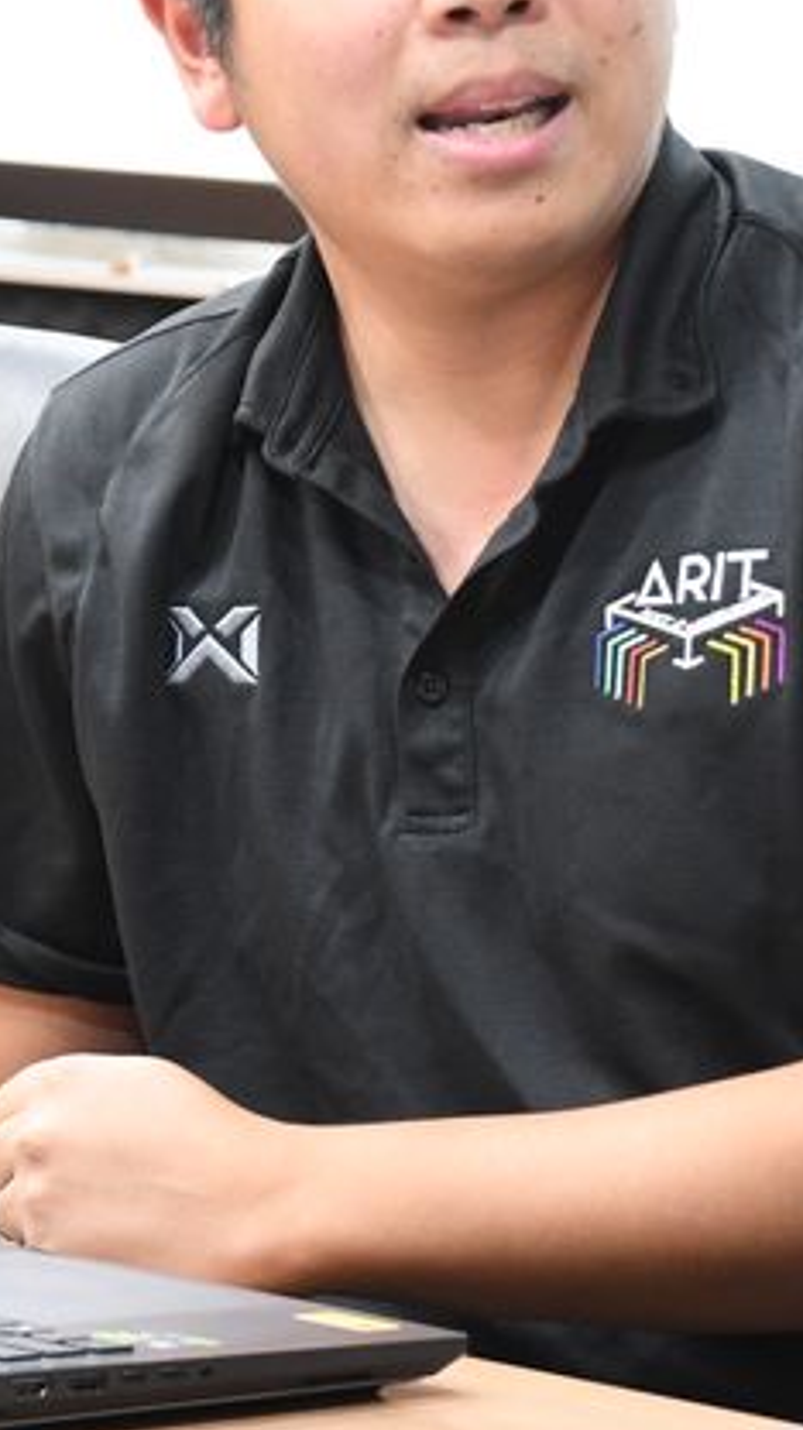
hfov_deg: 3.7
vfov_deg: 6.6
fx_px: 12401
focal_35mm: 327
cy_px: 444
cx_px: 206
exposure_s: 1/25
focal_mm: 85
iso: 1600
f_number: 7.1
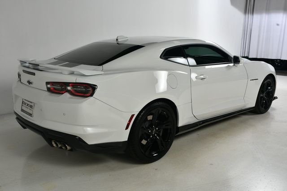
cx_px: 144
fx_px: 271
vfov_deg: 38.8
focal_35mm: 34
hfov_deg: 55.8
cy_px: 96
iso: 100
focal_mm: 23
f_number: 14
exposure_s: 1/160
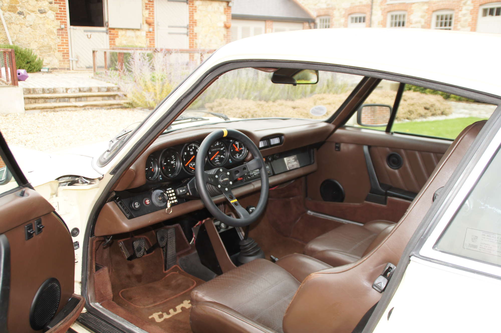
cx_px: 250
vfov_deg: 39.9
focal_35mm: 33
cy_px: 166
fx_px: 459
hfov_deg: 57.3
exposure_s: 1/160
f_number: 4.5
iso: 320
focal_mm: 22
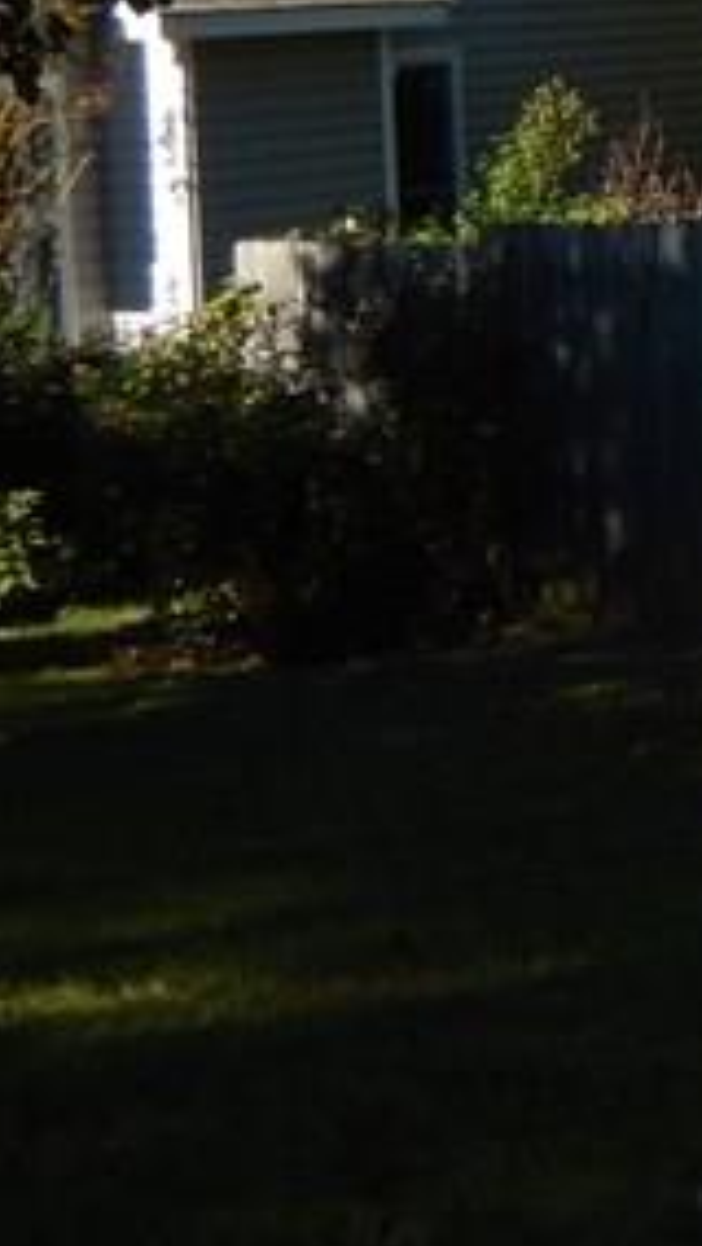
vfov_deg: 18.3
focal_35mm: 114
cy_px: -18
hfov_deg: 9.3
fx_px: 3768
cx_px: 1821
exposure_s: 1/1250
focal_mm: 5.1
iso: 125
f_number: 2.8
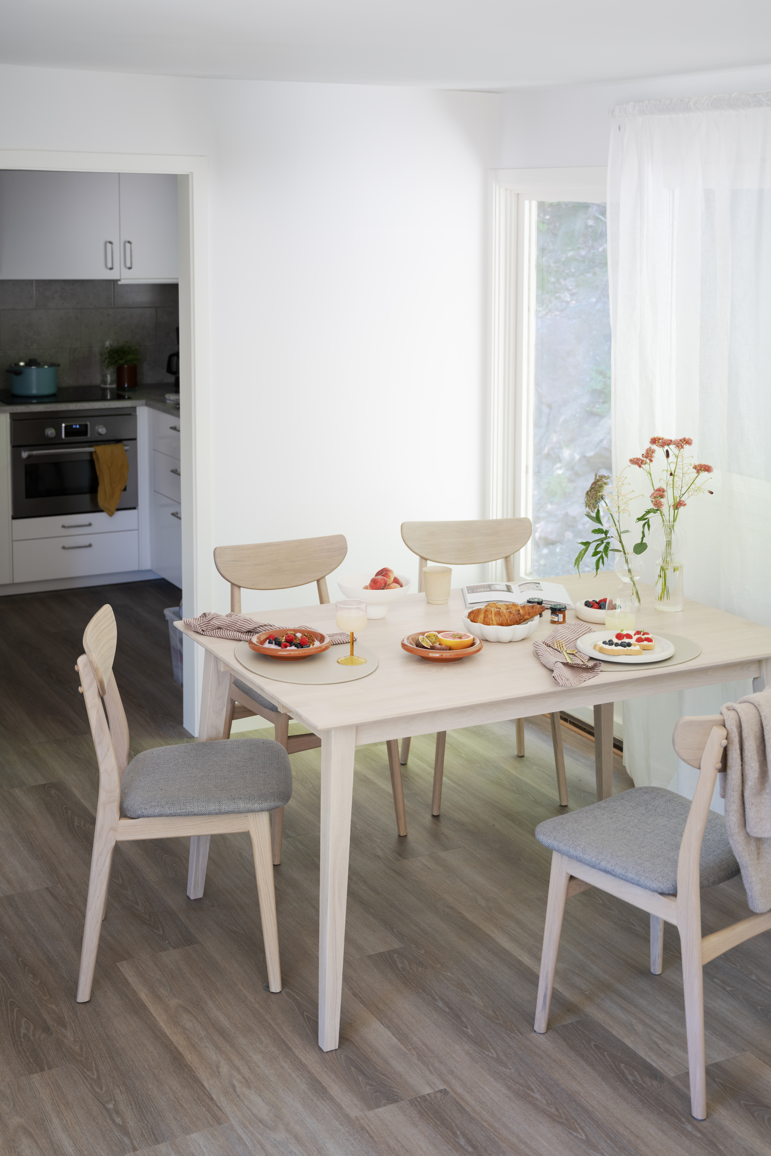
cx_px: 386
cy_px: 578
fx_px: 1413
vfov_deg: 44.5
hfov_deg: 30.5
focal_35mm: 44
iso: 100
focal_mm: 44
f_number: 4
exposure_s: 1/20
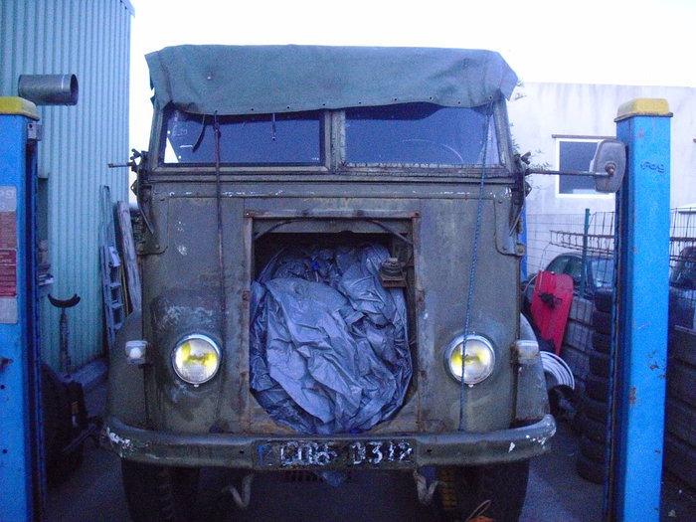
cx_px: 348
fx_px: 764
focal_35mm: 38
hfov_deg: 49.0
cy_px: 261
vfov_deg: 37.7
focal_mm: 6.2
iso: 800
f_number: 2.8
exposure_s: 1/60
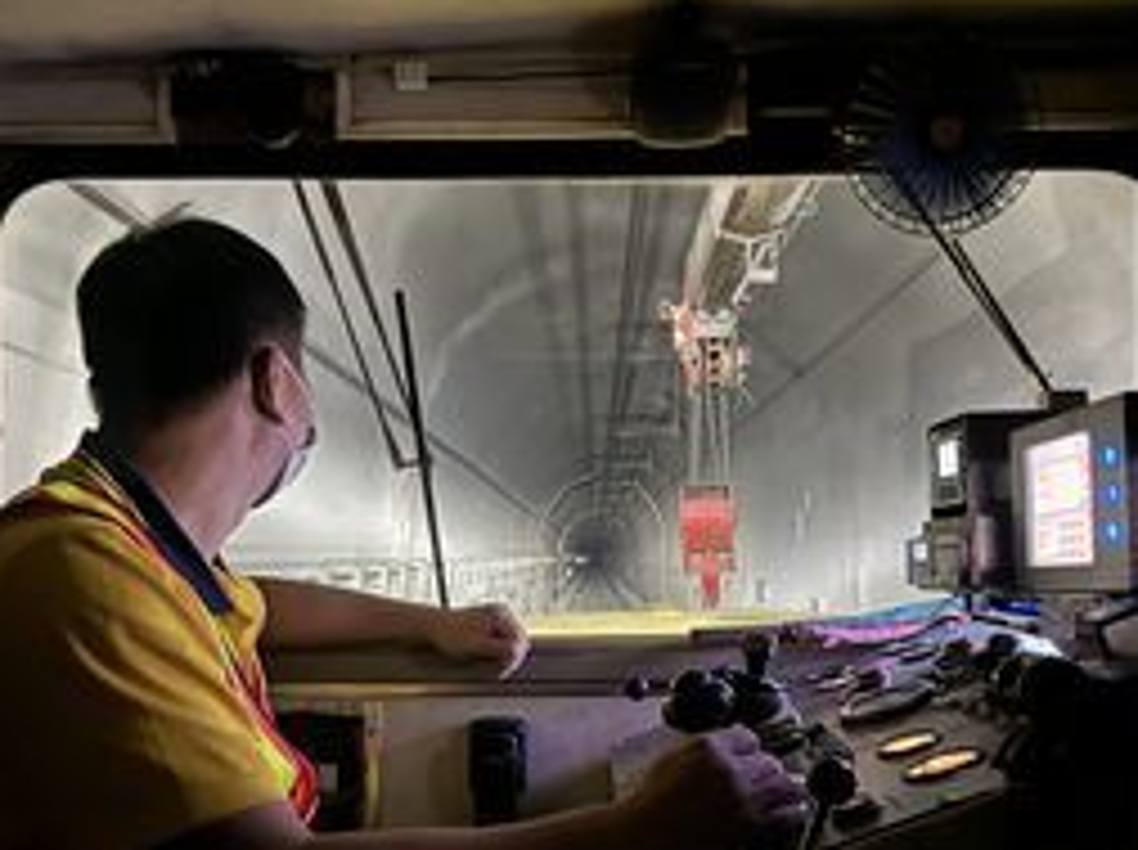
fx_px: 1247
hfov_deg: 49.0
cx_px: 571
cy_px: 549
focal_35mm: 38
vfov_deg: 37.3
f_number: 1.78
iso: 2000
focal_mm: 6.76
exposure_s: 1/15
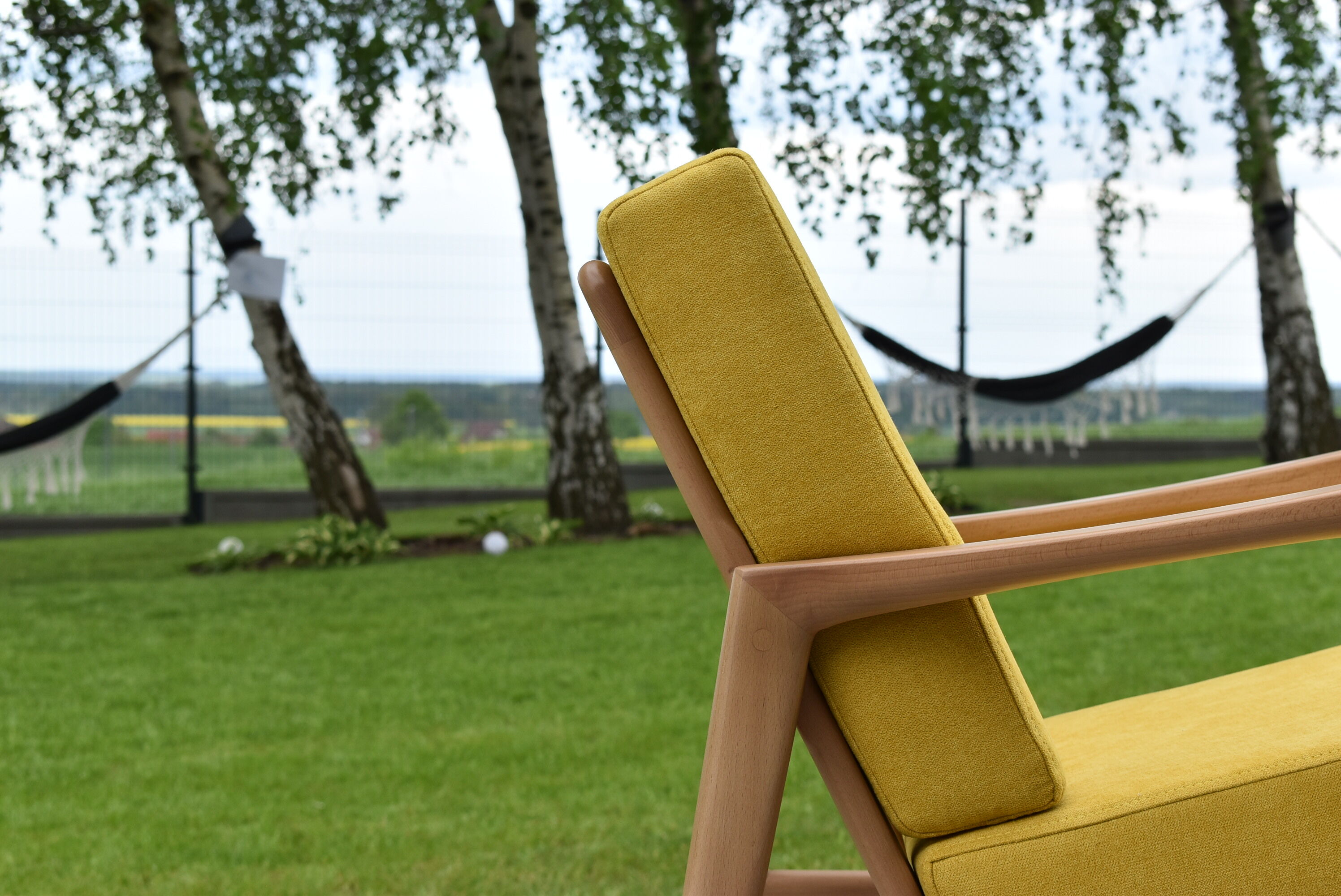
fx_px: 3075
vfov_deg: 16.6
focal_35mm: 82
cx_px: 670
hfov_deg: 24.6
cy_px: 448
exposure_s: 1/250
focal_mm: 55
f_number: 8
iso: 360
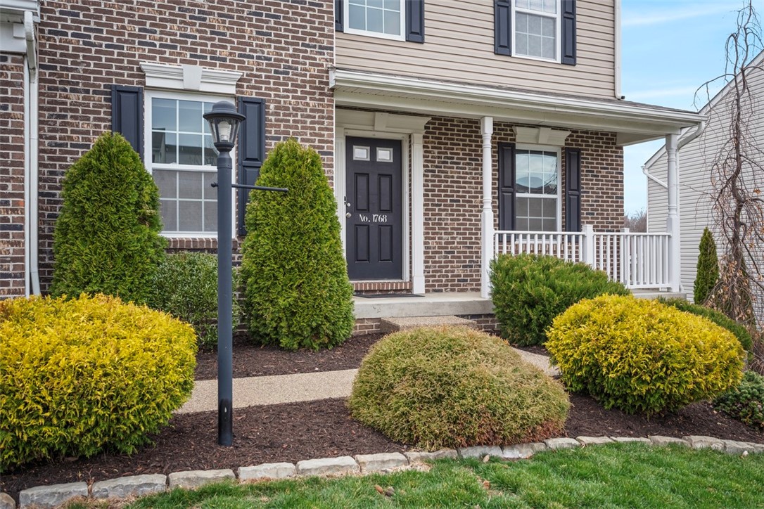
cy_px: 254
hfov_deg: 64.6
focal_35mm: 28
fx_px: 605
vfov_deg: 45.7
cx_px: 382
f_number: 4
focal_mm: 28.5
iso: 400
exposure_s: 1/160
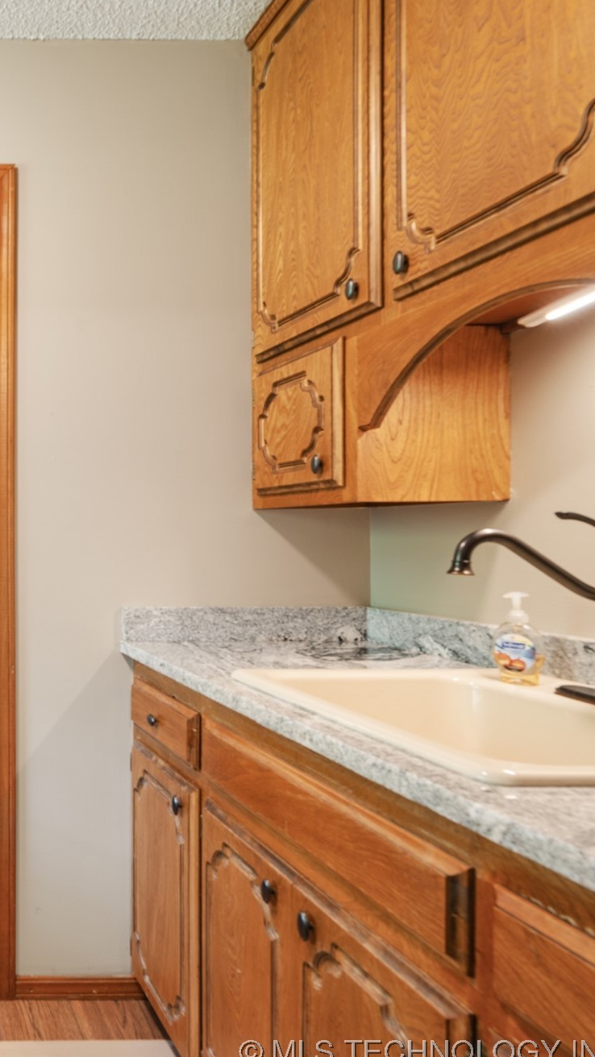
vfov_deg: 71.9
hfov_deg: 35.3
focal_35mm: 26
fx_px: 729
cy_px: 537
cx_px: -113
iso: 250
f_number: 9
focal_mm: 16
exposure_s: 1.3
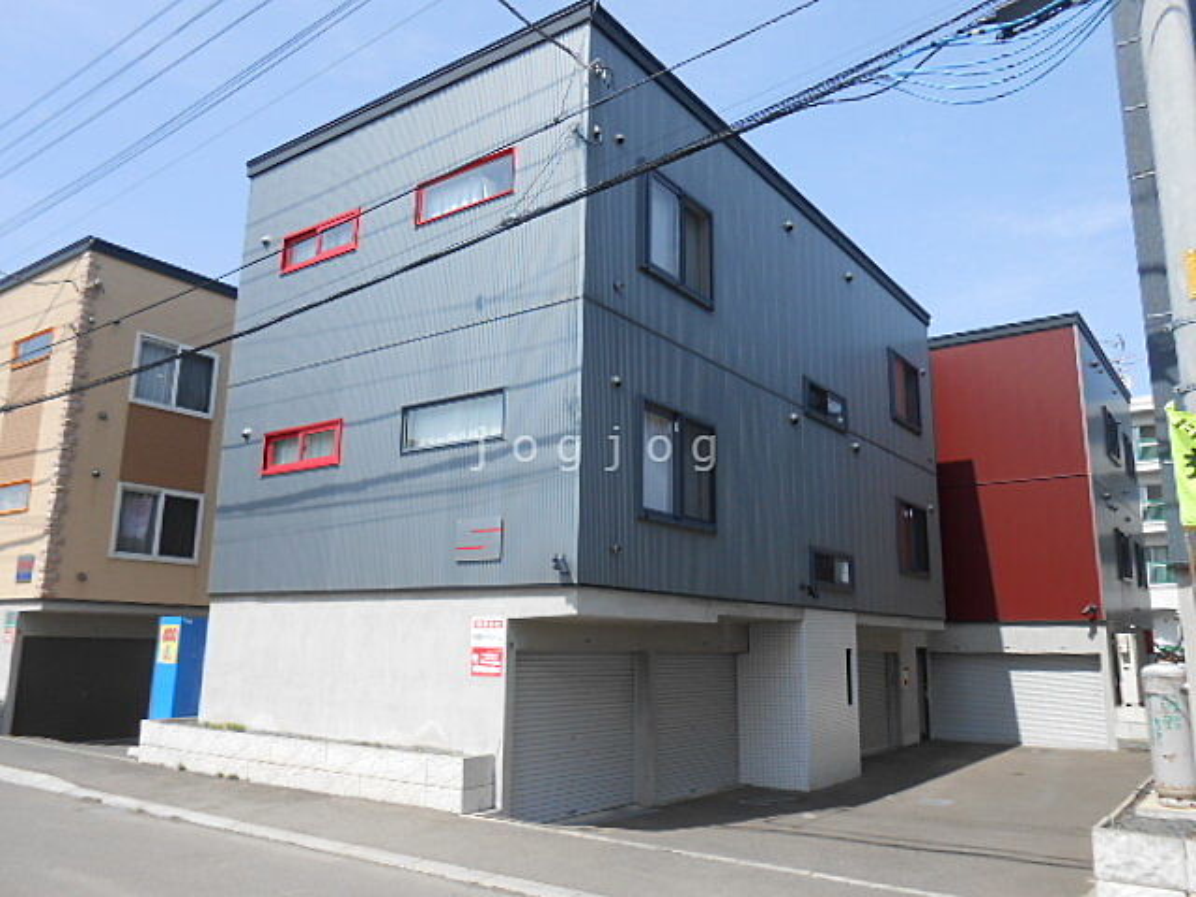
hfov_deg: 67.3
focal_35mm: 26
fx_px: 898
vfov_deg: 53.1
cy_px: 448
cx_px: 598
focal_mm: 4.6
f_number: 3.5
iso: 80
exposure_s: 1/640
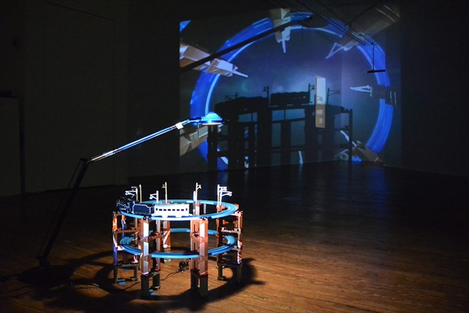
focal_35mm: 29
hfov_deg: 63.7
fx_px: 378
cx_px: 234
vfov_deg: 45.0
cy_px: 156
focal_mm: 11
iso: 1800
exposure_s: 1/60
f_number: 3.5
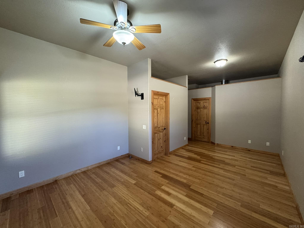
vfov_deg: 85.7
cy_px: 114
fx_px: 123
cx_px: 152
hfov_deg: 102.1
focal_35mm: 14
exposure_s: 1/60
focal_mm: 2.22
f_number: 2.2
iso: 500
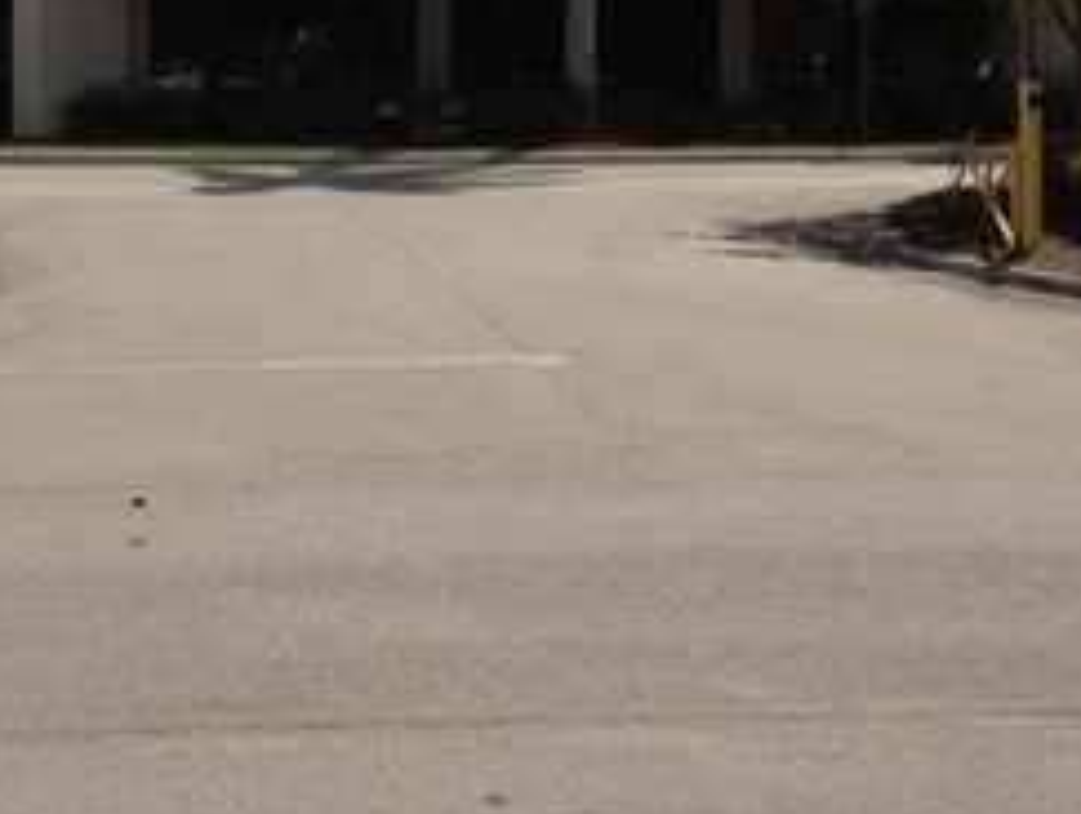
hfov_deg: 21.9
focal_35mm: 89
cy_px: 89
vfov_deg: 16.4
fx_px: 2783
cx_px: 323
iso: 64
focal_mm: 4.28
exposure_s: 1/3460
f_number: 2.4
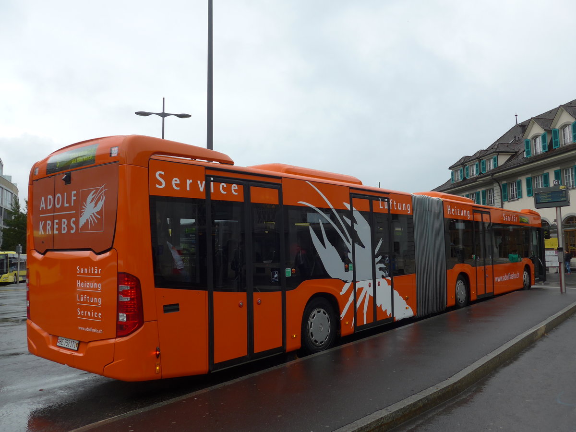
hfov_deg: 61.7
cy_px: 216
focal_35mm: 29
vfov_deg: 48.2
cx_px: 288
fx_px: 483
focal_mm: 6
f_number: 2.8
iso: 80
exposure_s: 1/250
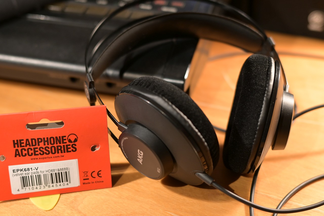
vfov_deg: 22.6
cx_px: 162
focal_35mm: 60
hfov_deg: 33.4
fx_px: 540
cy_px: 108
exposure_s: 1/60
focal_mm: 40
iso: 640
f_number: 2.5
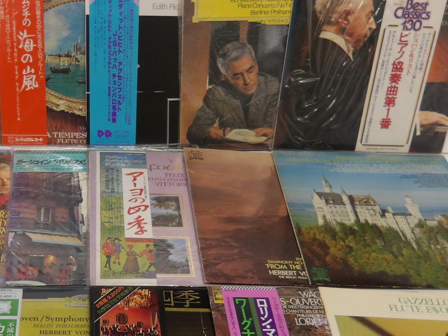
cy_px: 232
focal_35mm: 50
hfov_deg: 37.7
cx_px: 144
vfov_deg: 28.8
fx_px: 647
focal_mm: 4.9
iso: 119
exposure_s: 1/60
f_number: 3
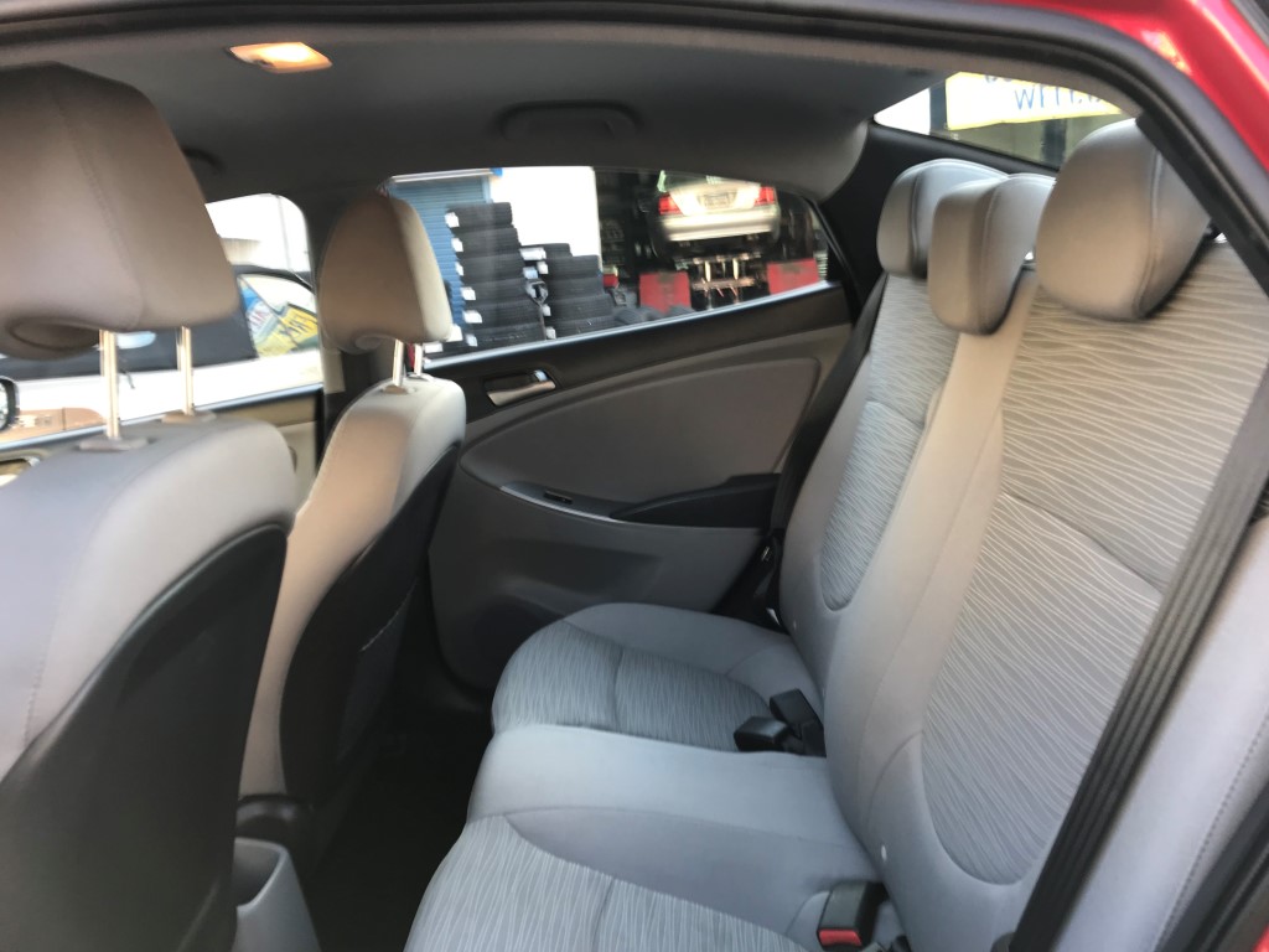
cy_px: 476
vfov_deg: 49.7
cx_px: 634
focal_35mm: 28
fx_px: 1026
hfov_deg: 63.4
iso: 32
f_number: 1.8
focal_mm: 3.99
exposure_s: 1/60
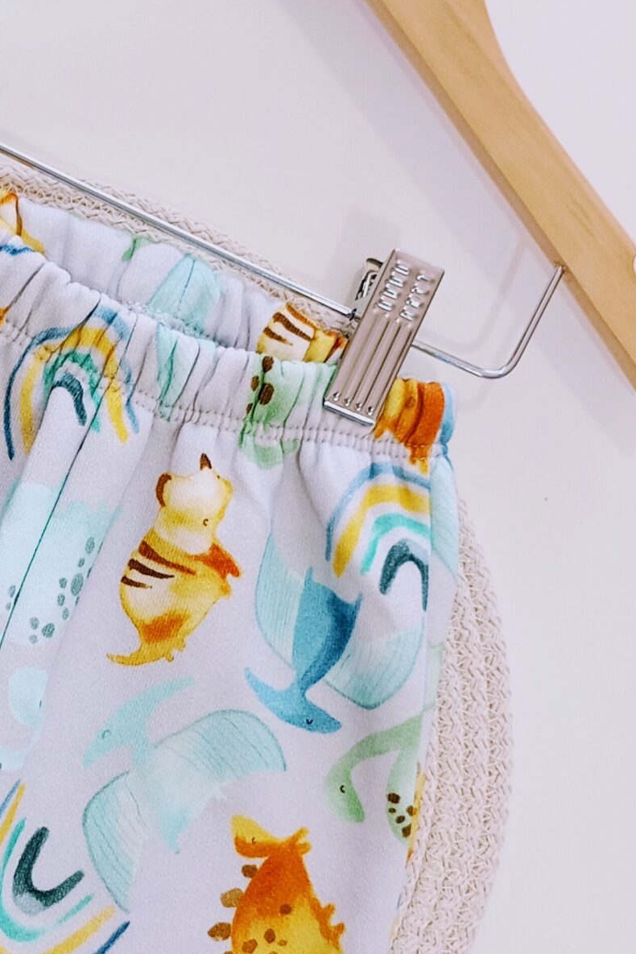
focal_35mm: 63
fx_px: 1669
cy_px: 570
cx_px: -67
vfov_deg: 31.8
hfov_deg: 20.5
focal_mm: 4.27
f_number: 1.8
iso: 425
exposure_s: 1/50
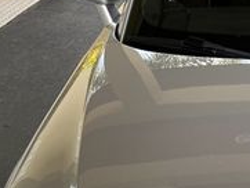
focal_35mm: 92
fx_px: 665
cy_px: 292
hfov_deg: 18.8
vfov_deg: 14.8
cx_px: 373
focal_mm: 5.7
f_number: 1.5
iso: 50
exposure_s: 1/621
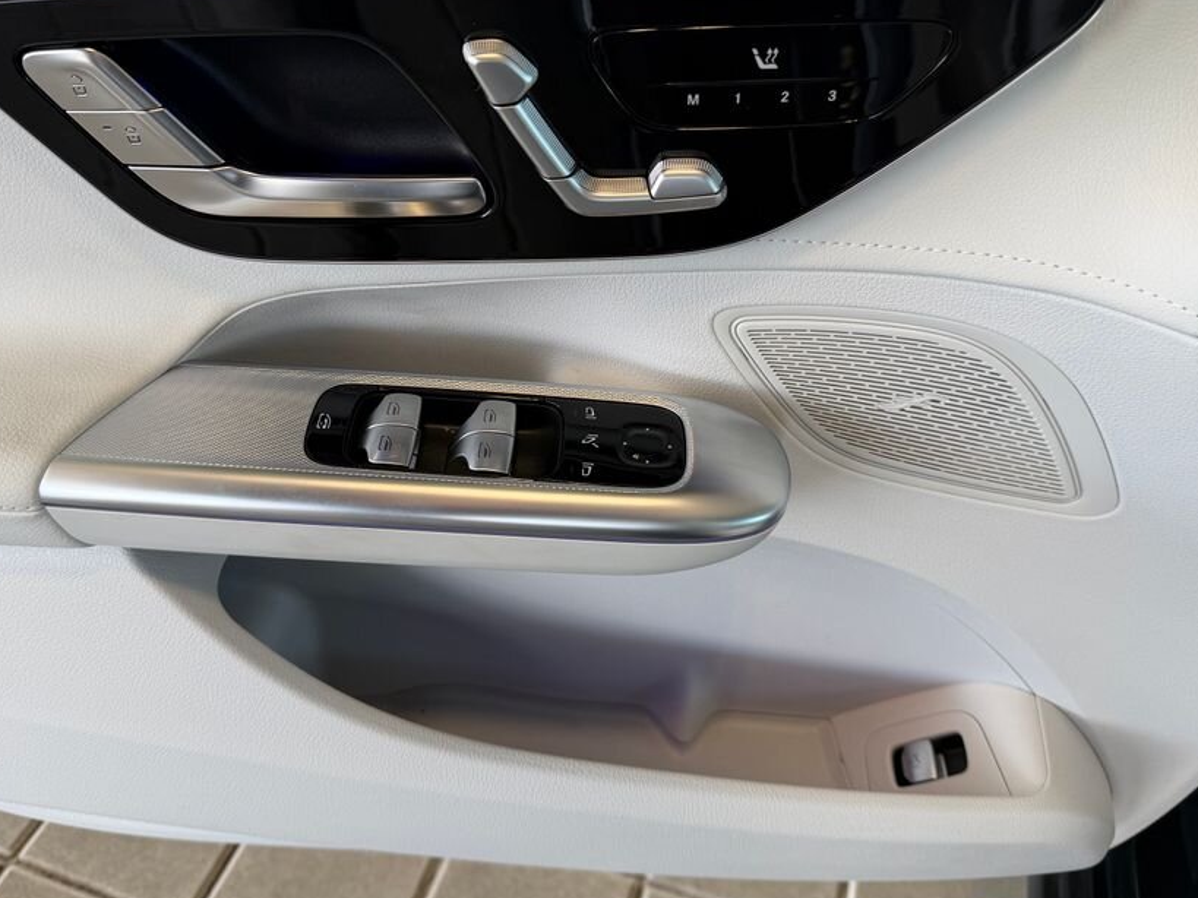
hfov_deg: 59.9
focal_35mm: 30
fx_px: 1038
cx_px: 565
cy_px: 382
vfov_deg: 46.6
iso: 100
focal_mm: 6.76
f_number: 1.78
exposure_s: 1/121
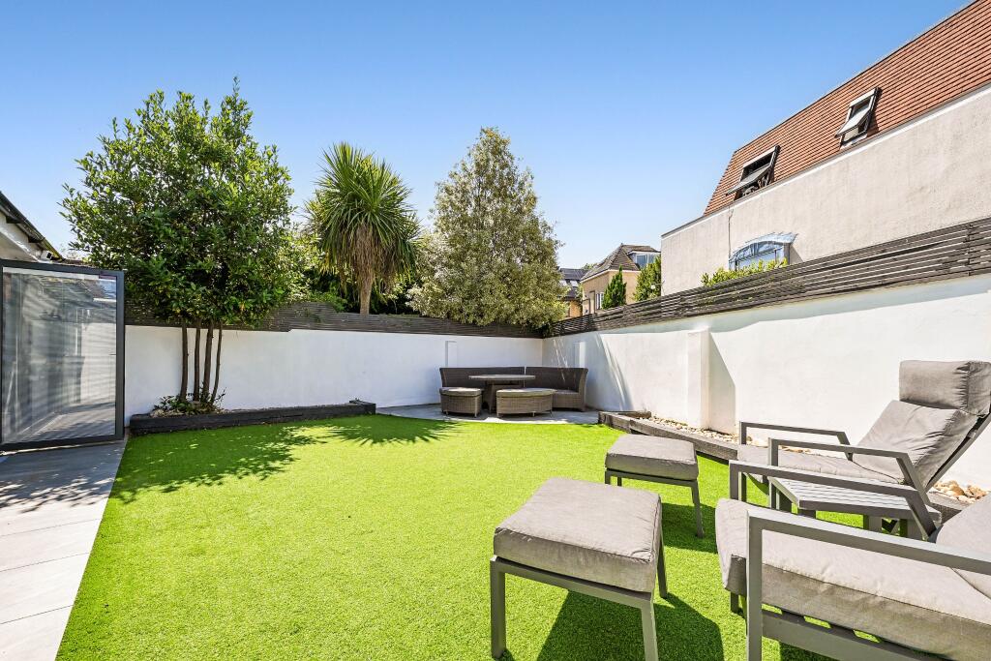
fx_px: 413
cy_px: 330
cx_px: 496
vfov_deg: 77.3
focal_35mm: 15
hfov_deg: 100.4
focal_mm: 15
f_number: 10
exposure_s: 1/80
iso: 100
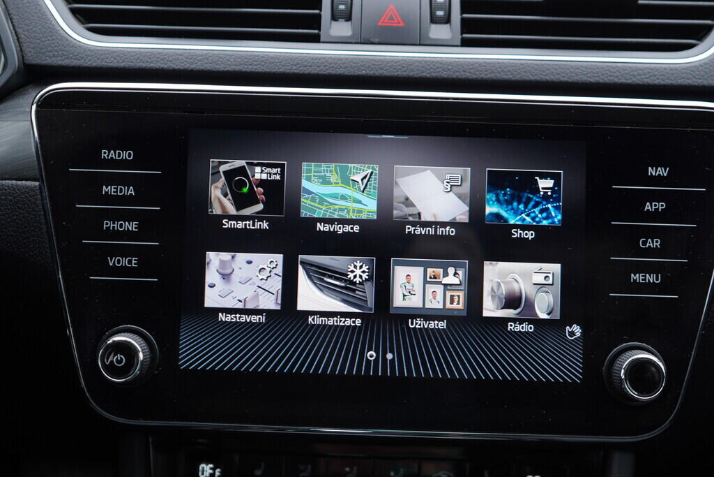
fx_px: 714
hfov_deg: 53.1
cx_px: 357
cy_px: 238
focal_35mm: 36
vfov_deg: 36.9
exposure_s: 1/40
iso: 125
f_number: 2.8
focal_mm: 24
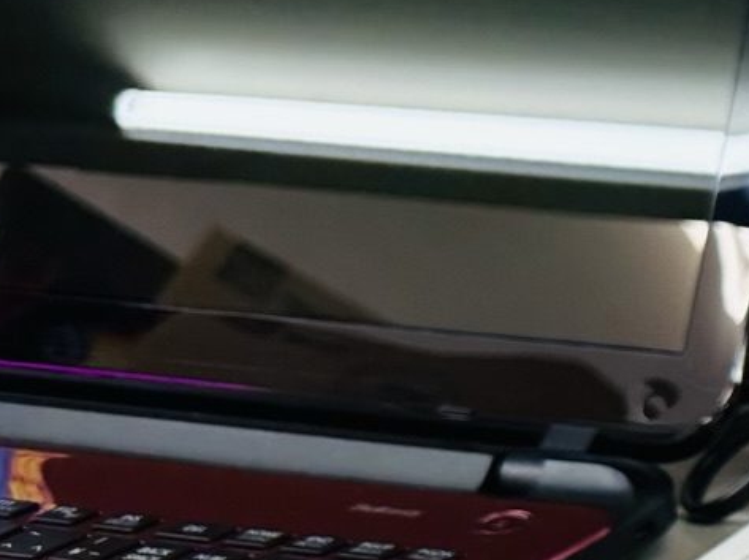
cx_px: 1519
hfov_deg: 15.1
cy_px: 484
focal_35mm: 104
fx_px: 2249
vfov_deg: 14.1
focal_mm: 6.86
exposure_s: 1/100
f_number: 1.78
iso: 64
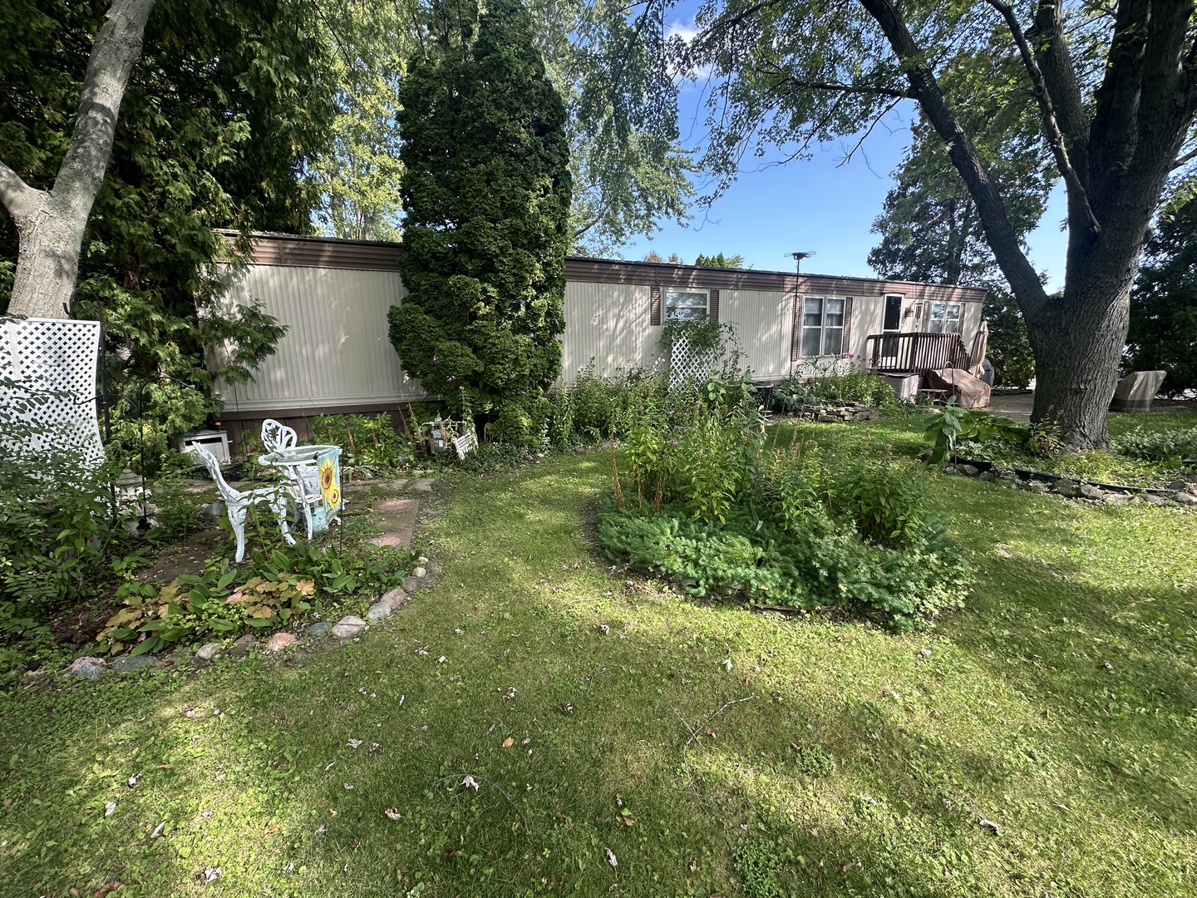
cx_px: 598
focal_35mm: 14
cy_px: 449
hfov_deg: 102.1
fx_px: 484
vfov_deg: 85.7
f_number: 2.2
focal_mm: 2.22
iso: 40
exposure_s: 1/233
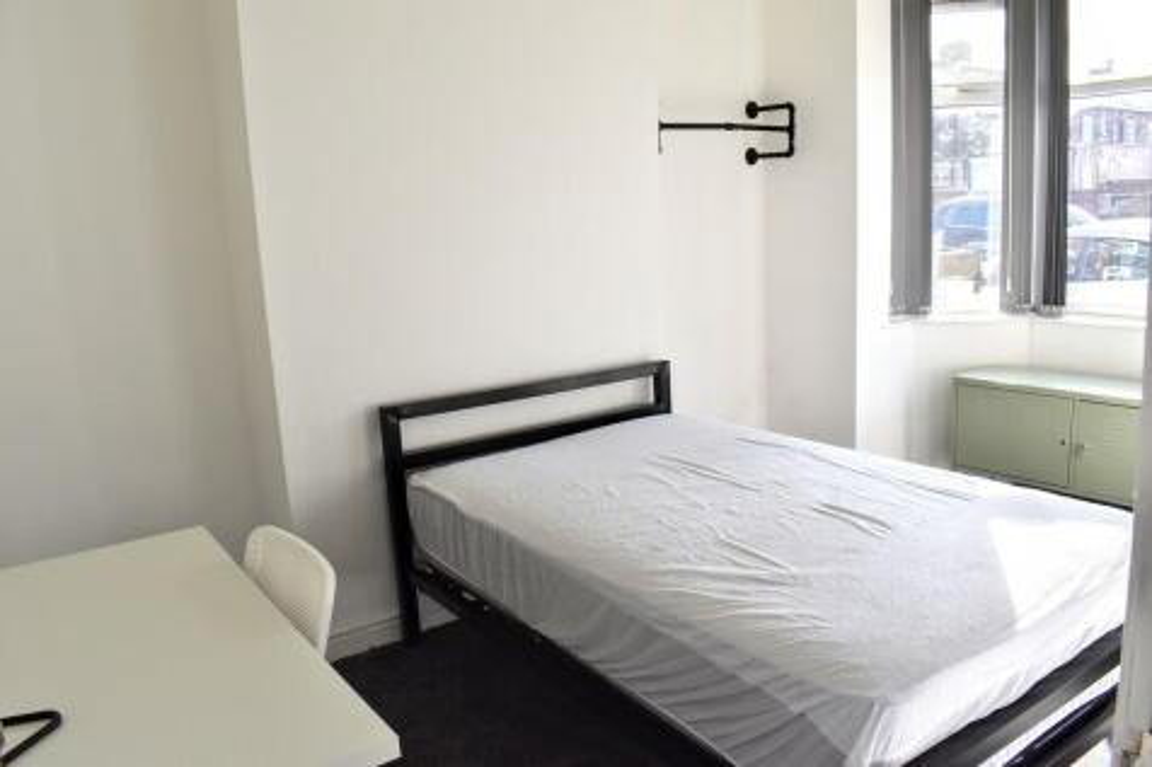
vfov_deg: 47.9
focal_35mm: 27
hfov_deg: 67.4
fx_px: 864
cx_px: 576
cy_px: 384
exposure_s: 1/250
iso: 220
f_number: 8
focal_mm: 18
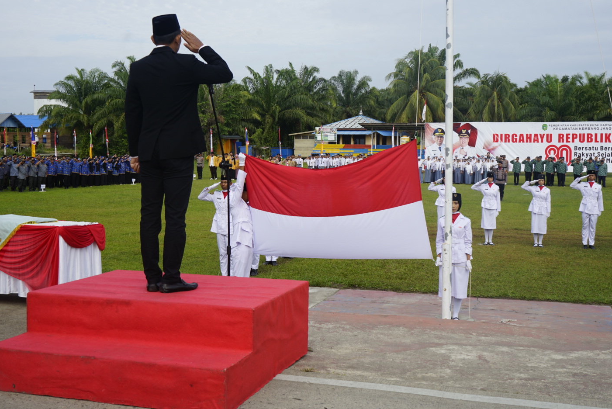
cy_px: 186
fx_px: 765
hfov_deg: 43.6
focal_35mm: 45
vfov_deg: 29.9
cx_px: 310
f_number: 10
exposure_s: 1/100
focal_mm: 39
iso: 100
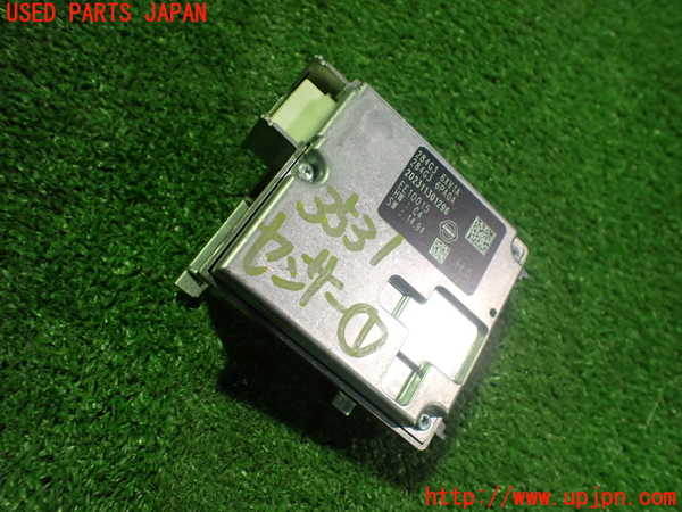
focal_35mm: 30
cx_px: 341
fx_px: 591
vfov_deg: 46.8
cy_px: 256
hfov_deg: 60.0
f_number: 2.3
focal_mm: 5.4
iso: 800
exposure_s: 1/80
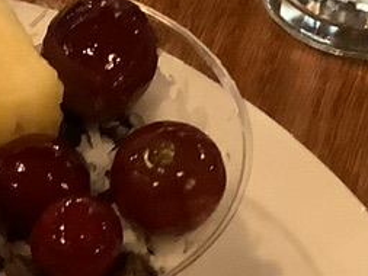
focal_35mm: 157
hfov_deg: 12.1
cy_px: 256
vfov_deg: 9.4
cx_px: -154
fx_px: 1670
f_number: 2.4
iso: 500
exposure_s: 1/30
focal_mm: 3.3
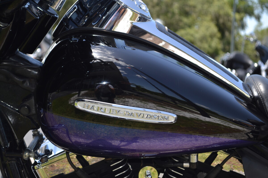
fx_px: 581
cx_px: 134
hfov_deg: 26.0
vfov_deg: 17.5
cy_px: 89
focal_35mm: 78
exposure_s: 1/160
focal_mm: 52
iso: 100
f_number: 5.6
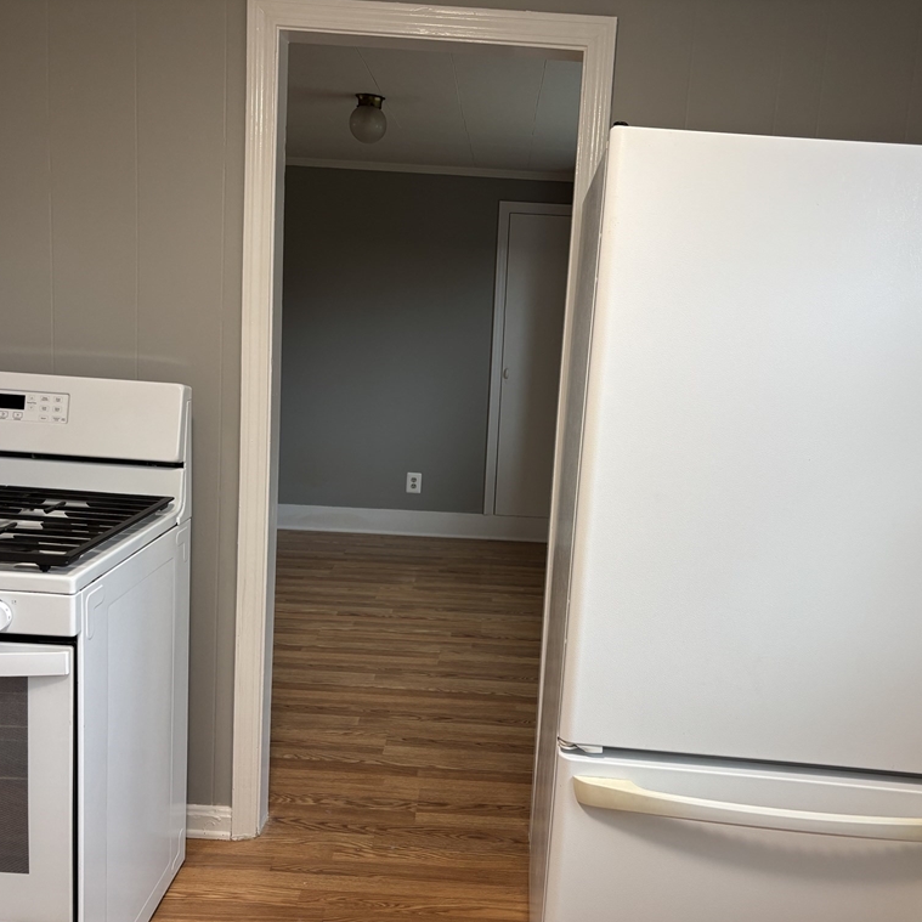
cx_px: 487
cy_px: 463
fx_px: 934
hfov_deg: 52.5
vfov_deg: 52.5
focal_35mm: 31
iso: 100
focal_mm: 5.96
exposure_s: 1/60
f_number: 1.6
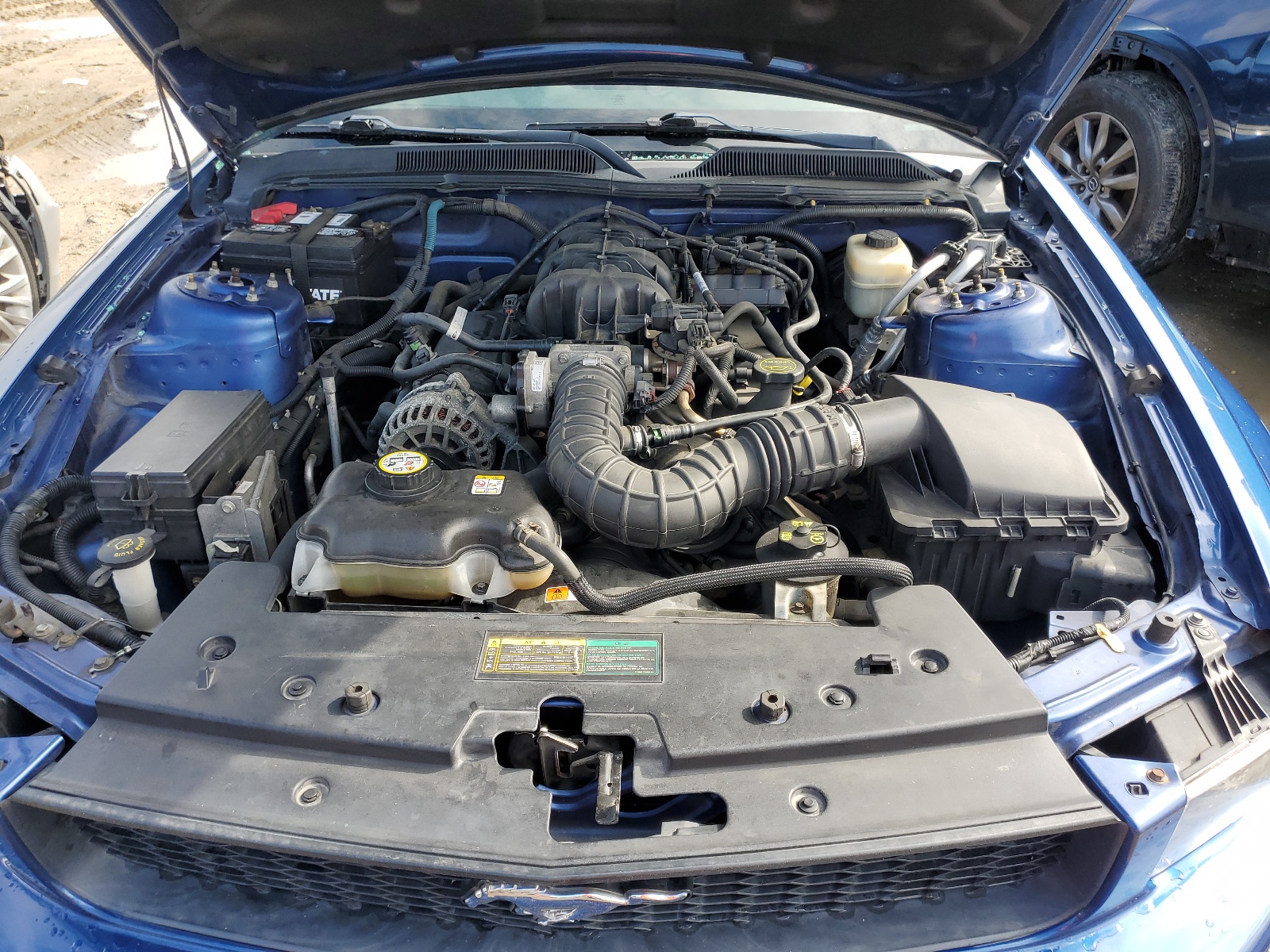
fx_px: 954
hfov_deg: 67.3
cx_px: 635
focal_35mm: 26
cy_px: 476
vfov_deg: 53.1
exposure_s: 1/455
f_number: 1.5
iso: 50
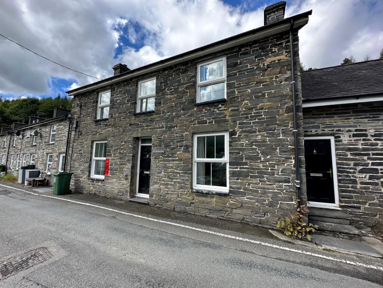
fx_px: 155
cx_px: 192
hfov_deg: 102.1
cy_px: 144
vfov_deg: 85.7
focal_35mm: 14
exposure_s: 1/744
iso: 50
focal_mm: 2.22
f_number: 2.2
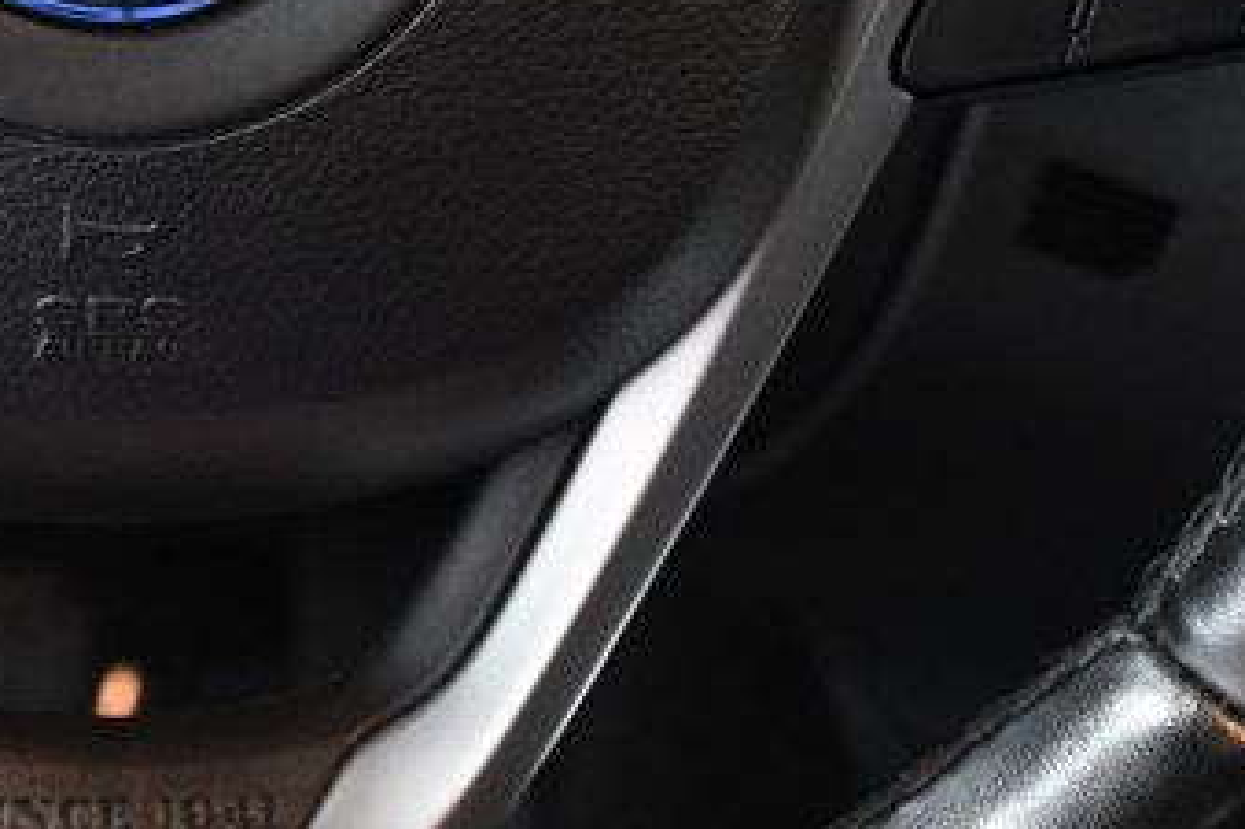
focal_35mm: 103
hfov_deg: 19.4
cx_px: 92
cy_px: 203
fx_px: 3560
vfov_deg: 13.2
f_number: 4.5
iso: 2500
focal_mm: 23
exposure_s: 1/80
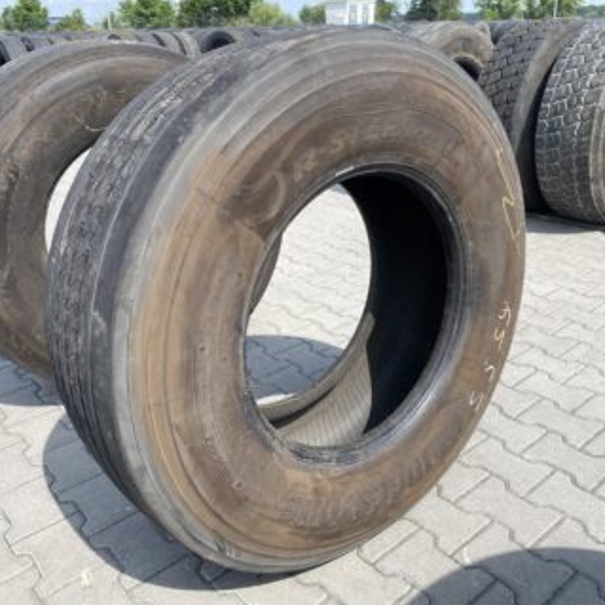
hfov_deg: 52.5
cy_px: 302
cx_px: 319
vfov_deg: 52.5
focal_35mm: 31
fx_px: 613
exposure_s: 1/1464
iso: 32
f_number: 1.8
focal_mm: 4.25
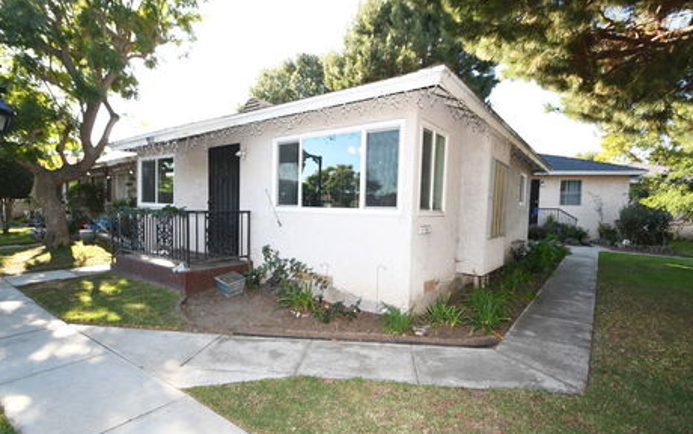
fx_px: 321
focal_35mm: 17
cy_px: 234
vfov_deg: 68.0
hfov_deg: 94.3
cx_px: 348
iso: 100
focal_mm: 11
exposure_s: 1/80
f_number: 4.5
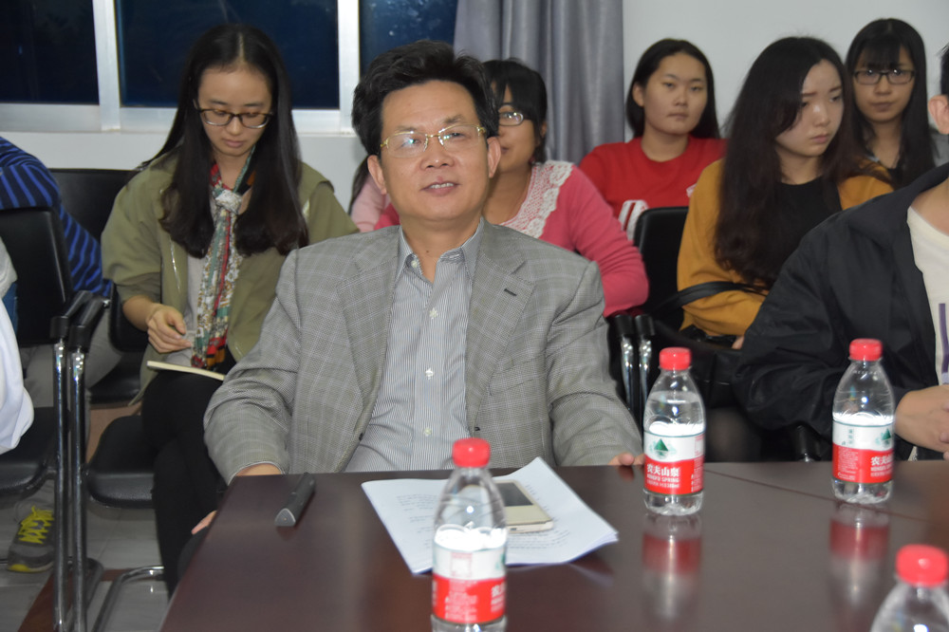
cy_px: 316
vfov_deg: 20.6
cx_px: 474
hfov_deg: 30.5
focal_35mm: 66
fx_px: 1739
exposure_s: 1/60
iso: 2000
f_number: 4.5
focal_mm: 44
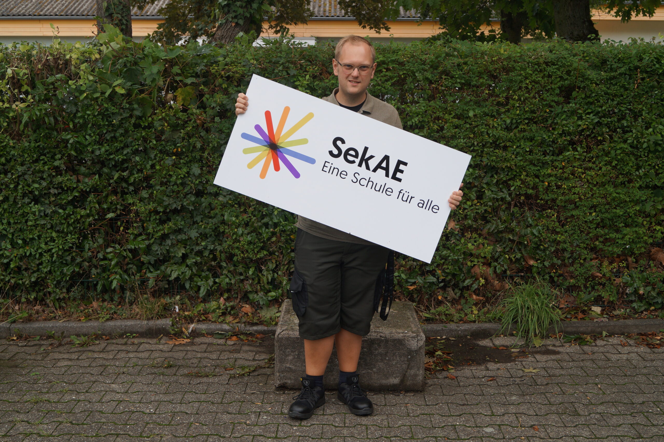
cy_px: 221
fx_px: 830
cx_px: 332
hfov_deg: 43.6
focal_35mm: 45
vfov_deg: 29.8
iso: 125
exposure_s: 1/160
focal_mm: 30
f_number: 4.5
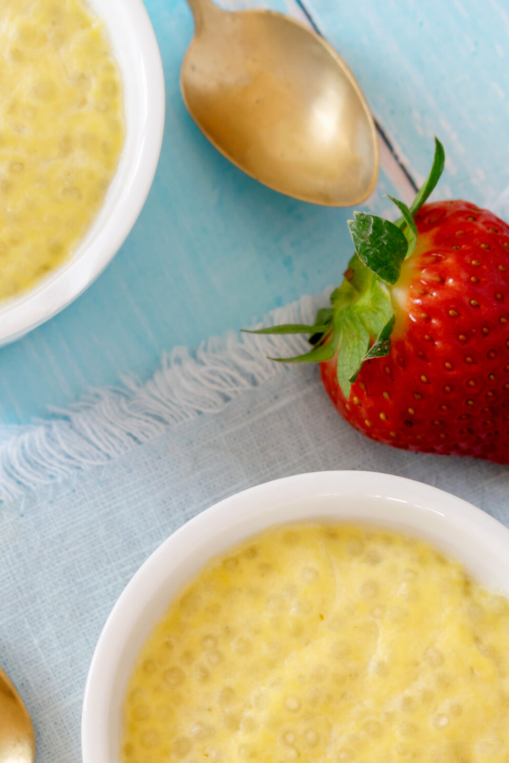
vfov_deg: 14.3
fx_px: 3028
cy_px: 642
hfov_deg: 9.6
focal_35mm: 143
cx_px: 187
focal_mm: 55
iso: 100
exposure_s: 1/25
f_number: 6.3
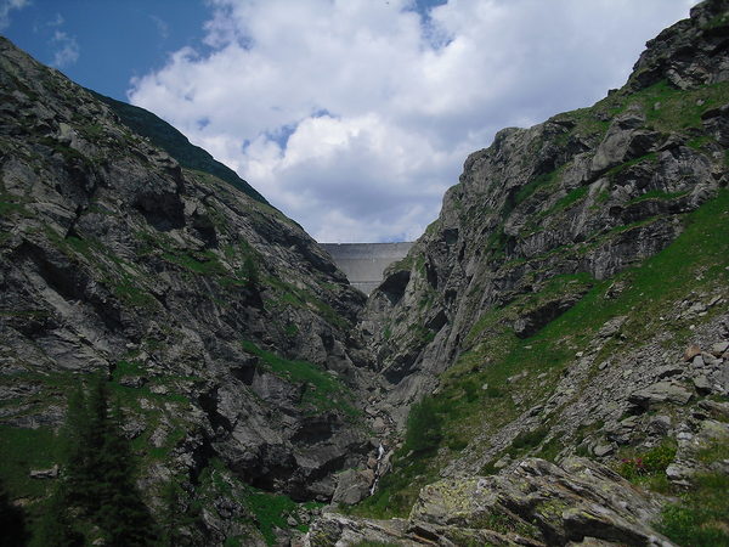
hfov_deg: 51.4
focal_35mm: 36
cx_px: 364
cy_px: 274
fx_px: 758
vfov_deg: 39.7
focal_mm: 6.3
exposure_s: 1/320
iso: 64
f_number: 7.8
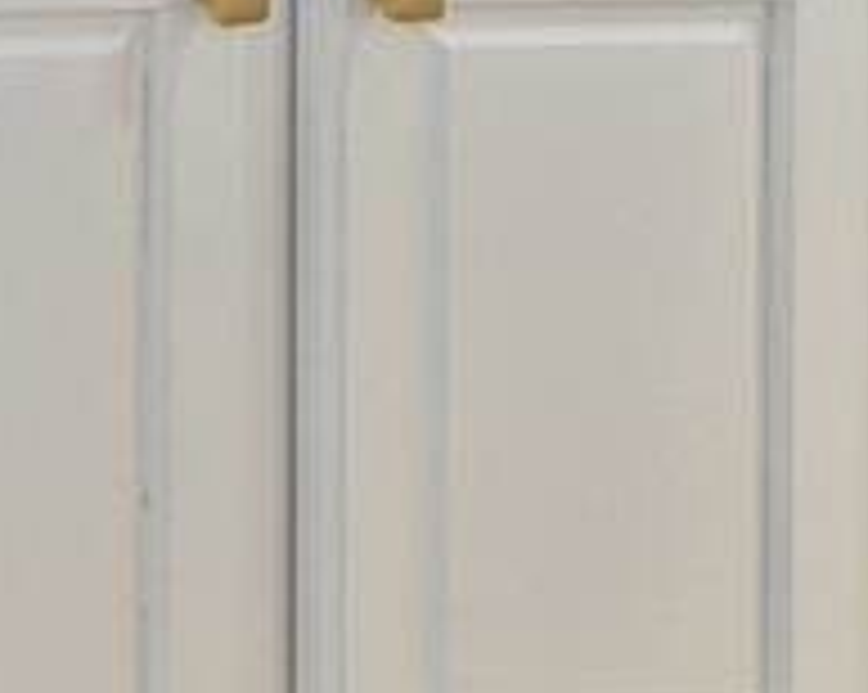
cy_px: -1004
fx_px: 2797
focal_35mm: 109
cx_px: -2262
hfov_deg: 9.3
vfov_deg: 11.5
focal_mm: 14
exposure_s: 1/25
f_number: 8
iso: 500
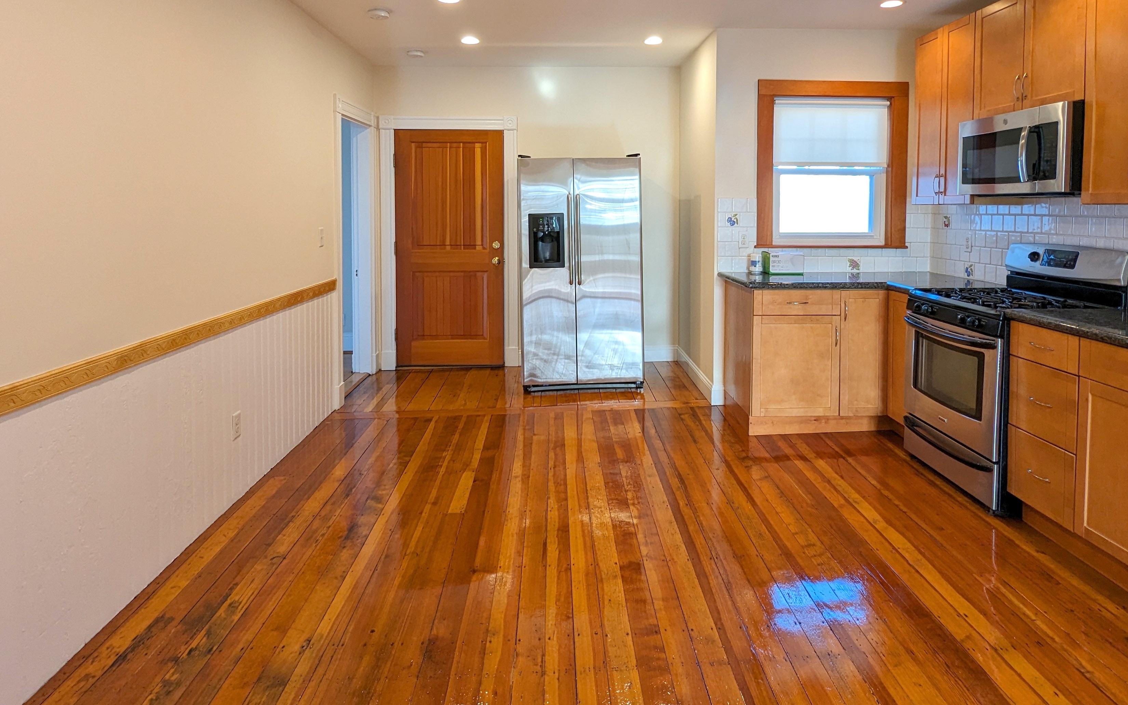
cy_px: 229
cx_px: 599
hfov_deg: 82.2
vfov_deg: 55.9
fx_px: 646
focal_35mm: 21
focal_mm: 2.35
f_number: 2.2
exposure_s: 1/40
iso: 57
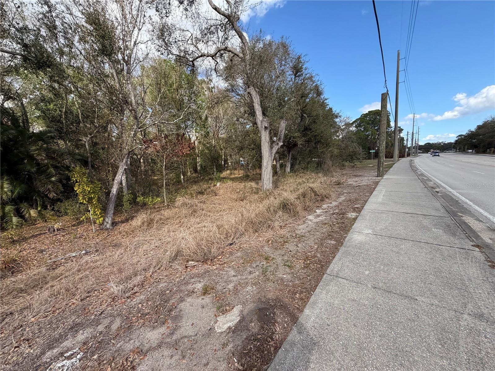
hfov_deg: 102.1
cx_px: 248
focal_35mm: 14
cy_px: 186
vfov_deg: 85.7
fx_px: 200
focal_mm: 2.22
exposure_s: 1/770
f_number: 2.2
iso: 40
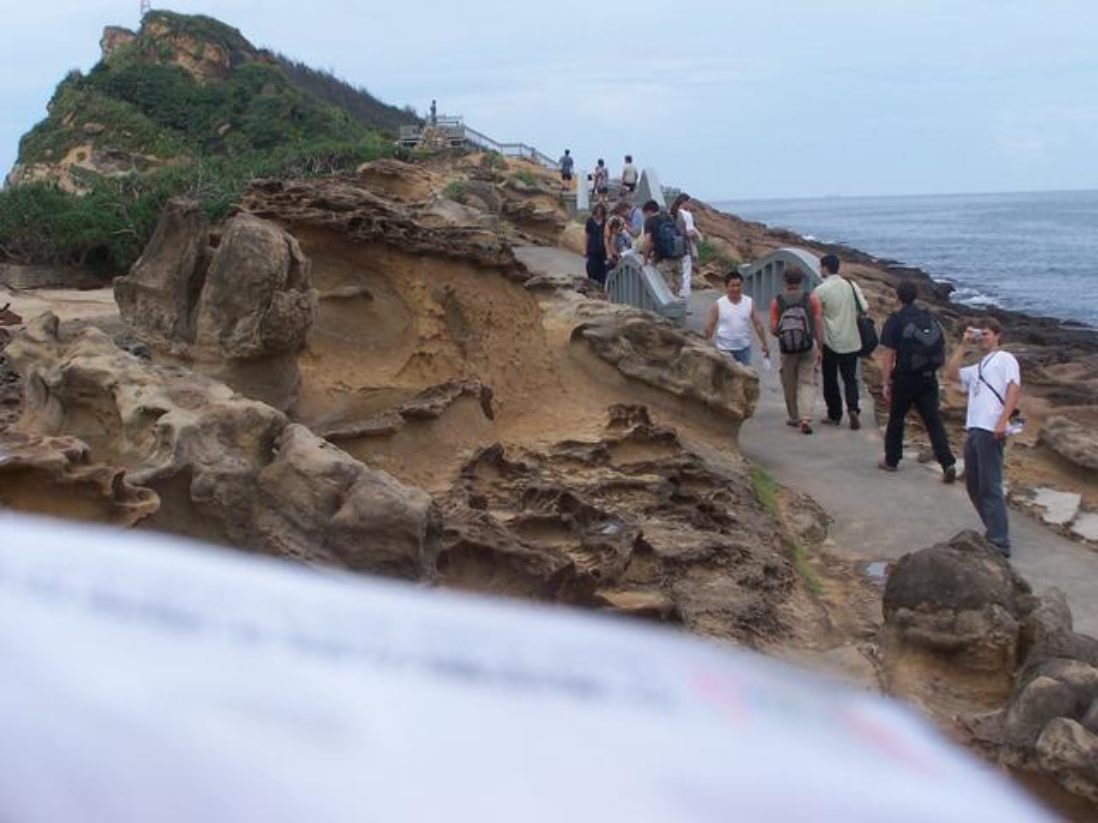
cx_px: 549
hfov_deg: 32.7
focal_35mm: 59
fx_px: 1871
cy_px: 412
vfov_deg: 24.8
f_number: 6.3
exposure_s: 1/350
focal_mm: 9.8
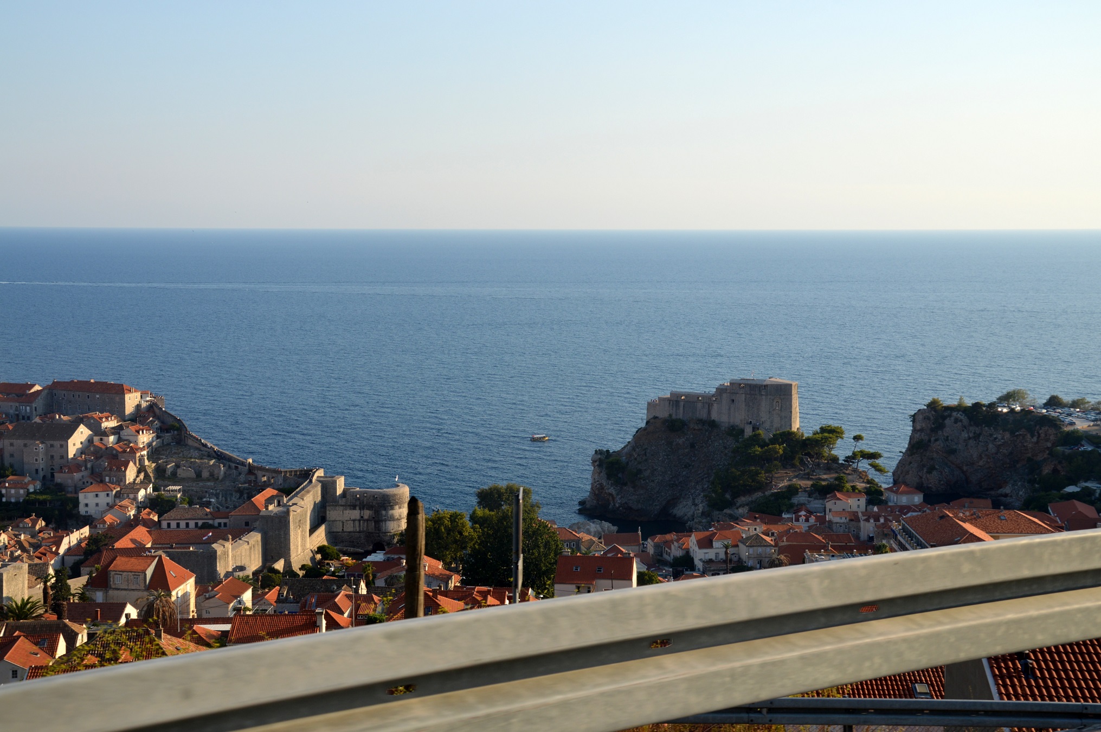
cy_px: 366
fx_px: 1467
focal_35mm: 48
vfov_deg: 28.0
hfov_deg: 41.1
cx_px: 550
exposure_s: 1/200
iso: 100
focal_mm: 32
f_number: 7.1
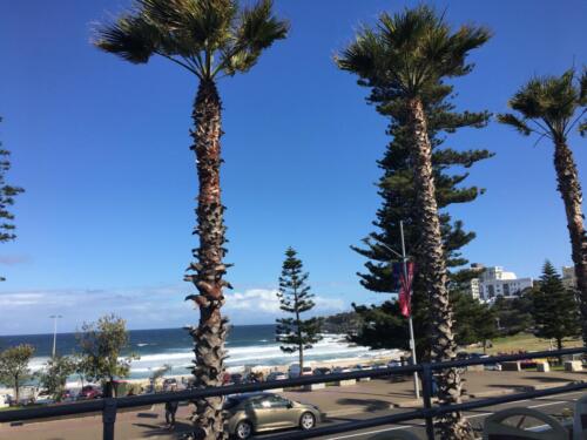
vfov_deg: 48.2
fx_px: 492
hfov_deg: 61.7
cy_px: 220
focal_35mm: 29
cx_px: 294
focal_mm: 4.15
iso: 25
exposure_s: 1/1709
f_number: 2.2
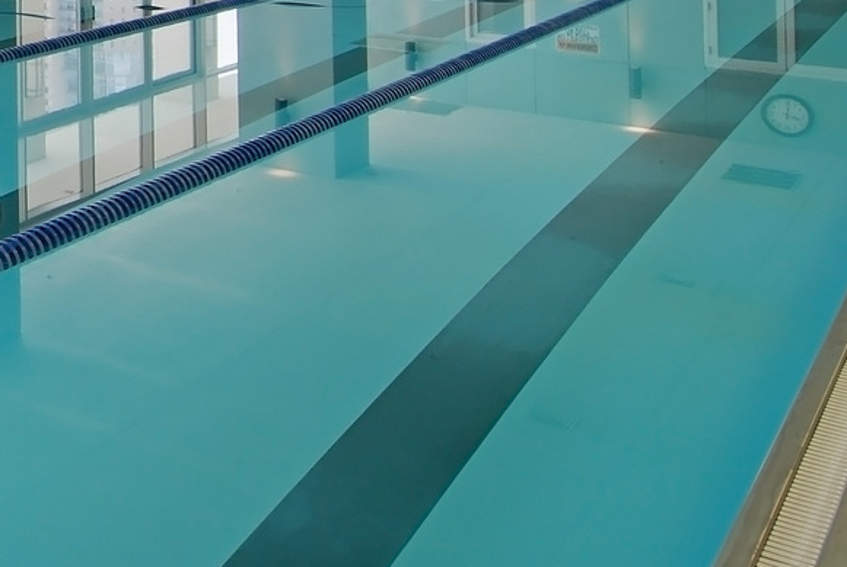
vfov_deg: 23.8
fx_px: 1178
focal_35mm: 50
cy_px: -169
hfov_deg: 31.5
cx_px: -224
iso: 200
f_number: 10
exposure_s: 1/8
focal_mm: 12
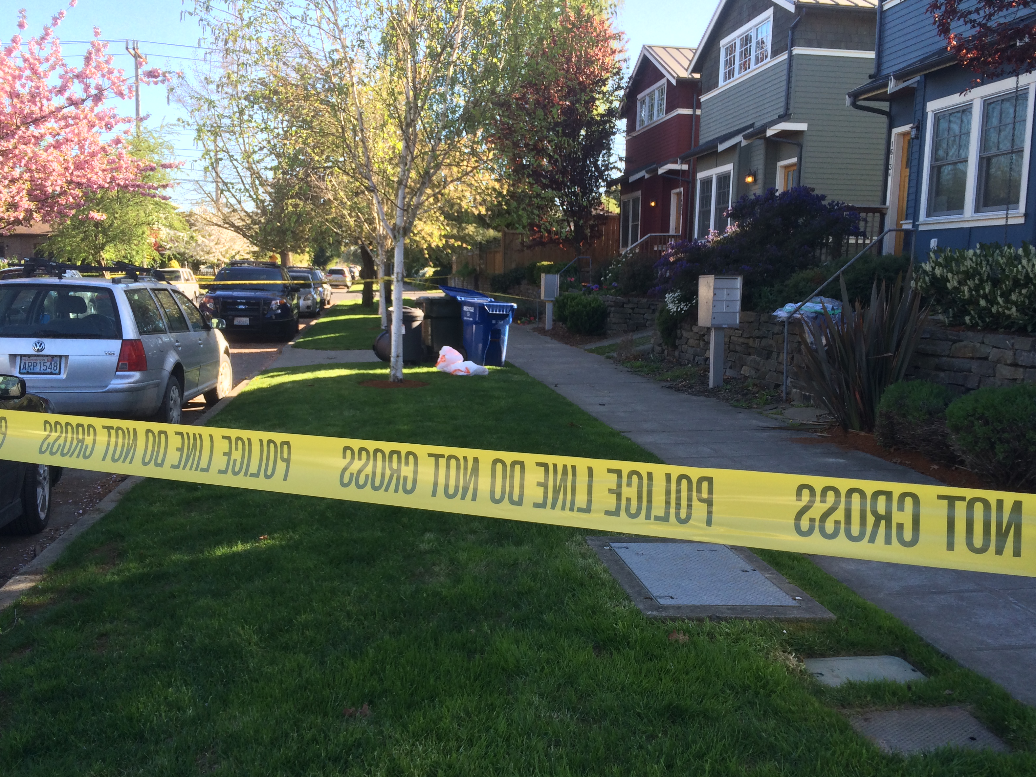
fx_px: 898
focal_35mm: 30
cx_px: 534
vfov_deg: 46.8
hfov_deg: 60.0
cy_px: 395
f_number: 2.2
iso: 32
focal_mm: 4.15
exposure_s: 1/360
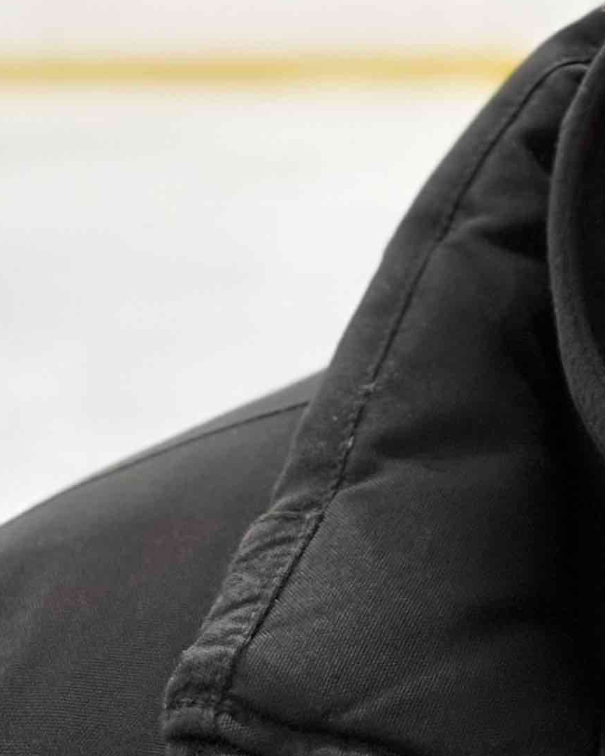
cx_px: 998
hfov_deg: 8.0
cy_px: -263
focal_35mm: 189
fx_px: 4231
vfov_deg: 10.0
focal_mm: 5.96
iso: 125
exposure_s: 1/60
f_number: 1.6
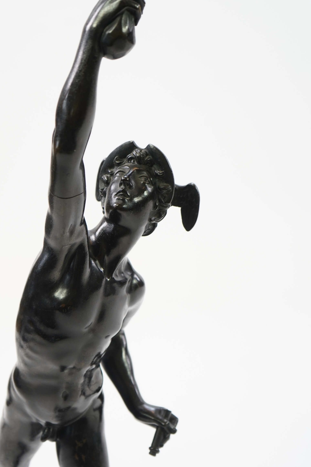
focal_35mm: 68
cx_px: 114
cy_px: 234
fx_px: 881
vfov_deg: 29.7
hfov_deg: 20.0
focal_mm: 52
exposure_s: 1/100
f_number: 5
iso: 800
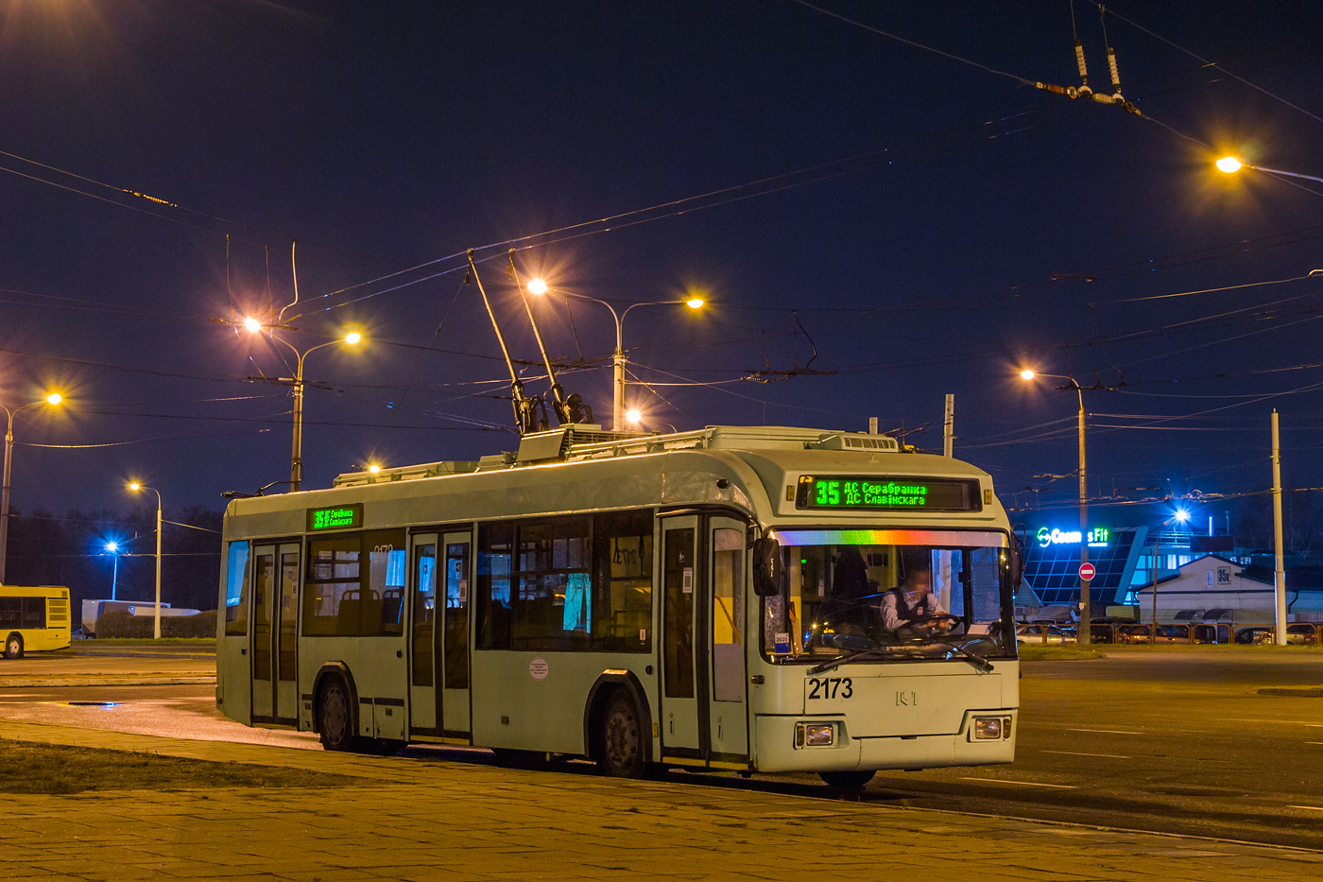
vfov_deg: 25.7
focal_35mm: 52
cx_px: 662
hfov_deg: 37.9
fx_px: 1929
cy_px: 441
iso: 100
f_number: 11
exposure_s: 6
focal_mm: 35
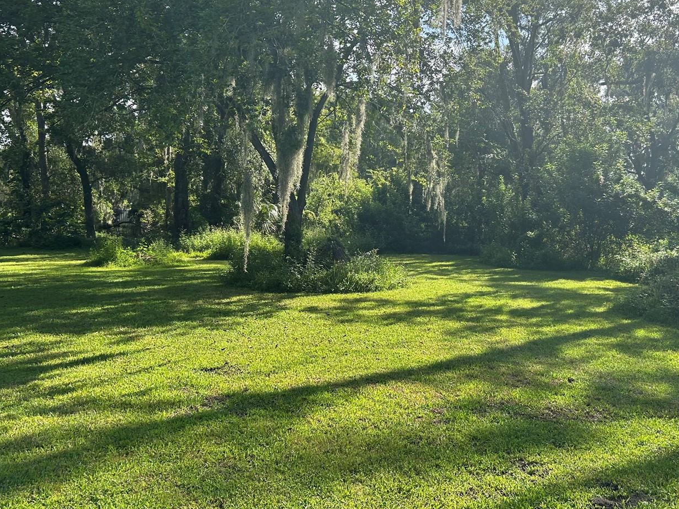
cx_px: 362
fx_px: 667
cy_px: 207
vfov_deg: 41.6
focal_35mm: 34
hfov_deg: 53.9
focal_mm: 5.7
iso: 50
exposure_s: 1/1779
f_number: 1.5
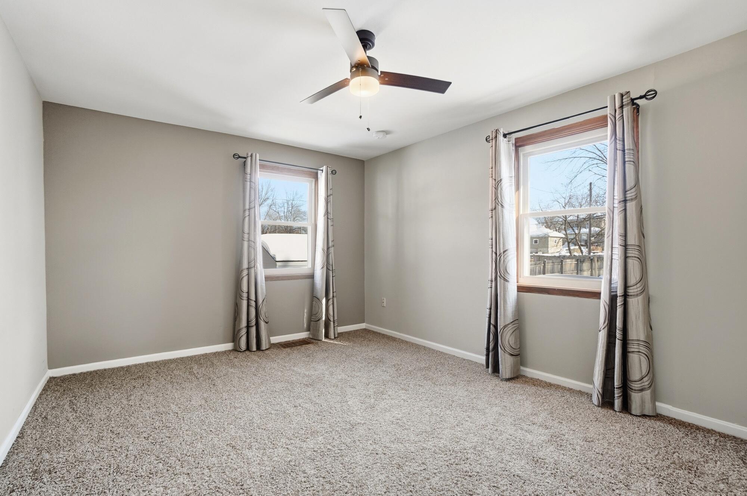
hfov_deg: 100.4
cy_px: 248
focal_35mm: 15
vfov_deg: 77.2
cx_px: 374
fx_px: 311
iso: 100
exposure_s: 1/200
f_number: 4
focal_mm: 10
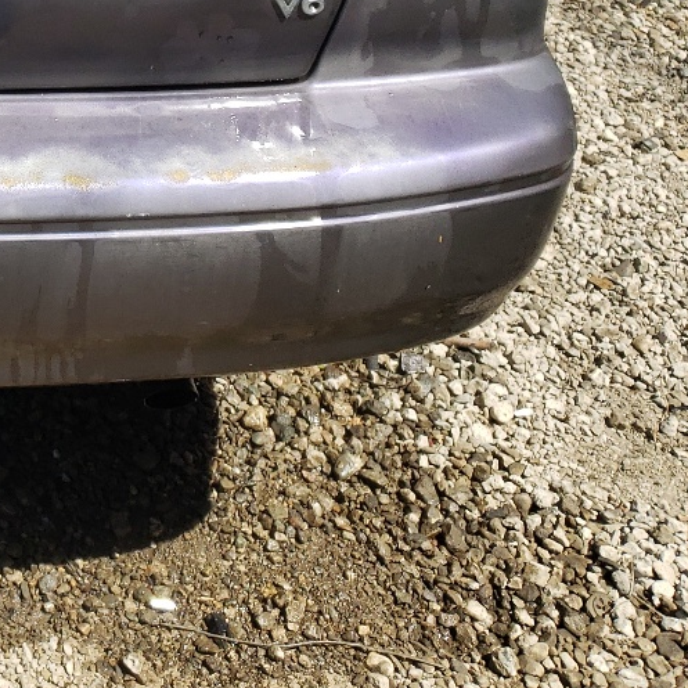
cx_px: -238
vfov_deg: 21.9
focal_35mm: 74
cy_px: -101
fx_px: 1664
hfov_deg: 21.0
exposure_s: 1/2000
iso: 50
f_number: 1.5
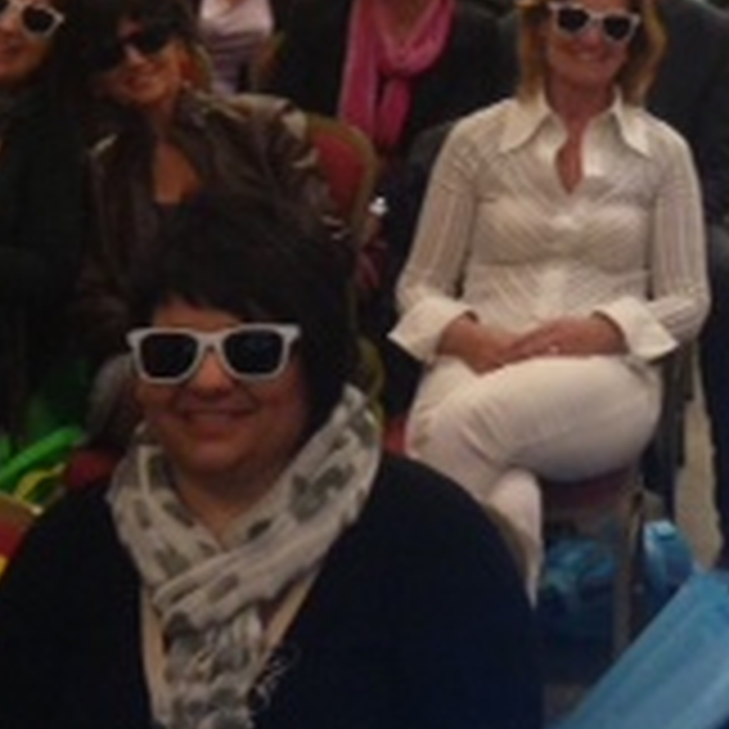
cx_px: 945
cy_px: -144
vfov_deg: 14.7
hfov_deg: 14.5
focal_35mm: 115
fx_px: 2740
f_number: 2.4
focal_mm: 4.13
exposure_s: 1/20
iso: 200
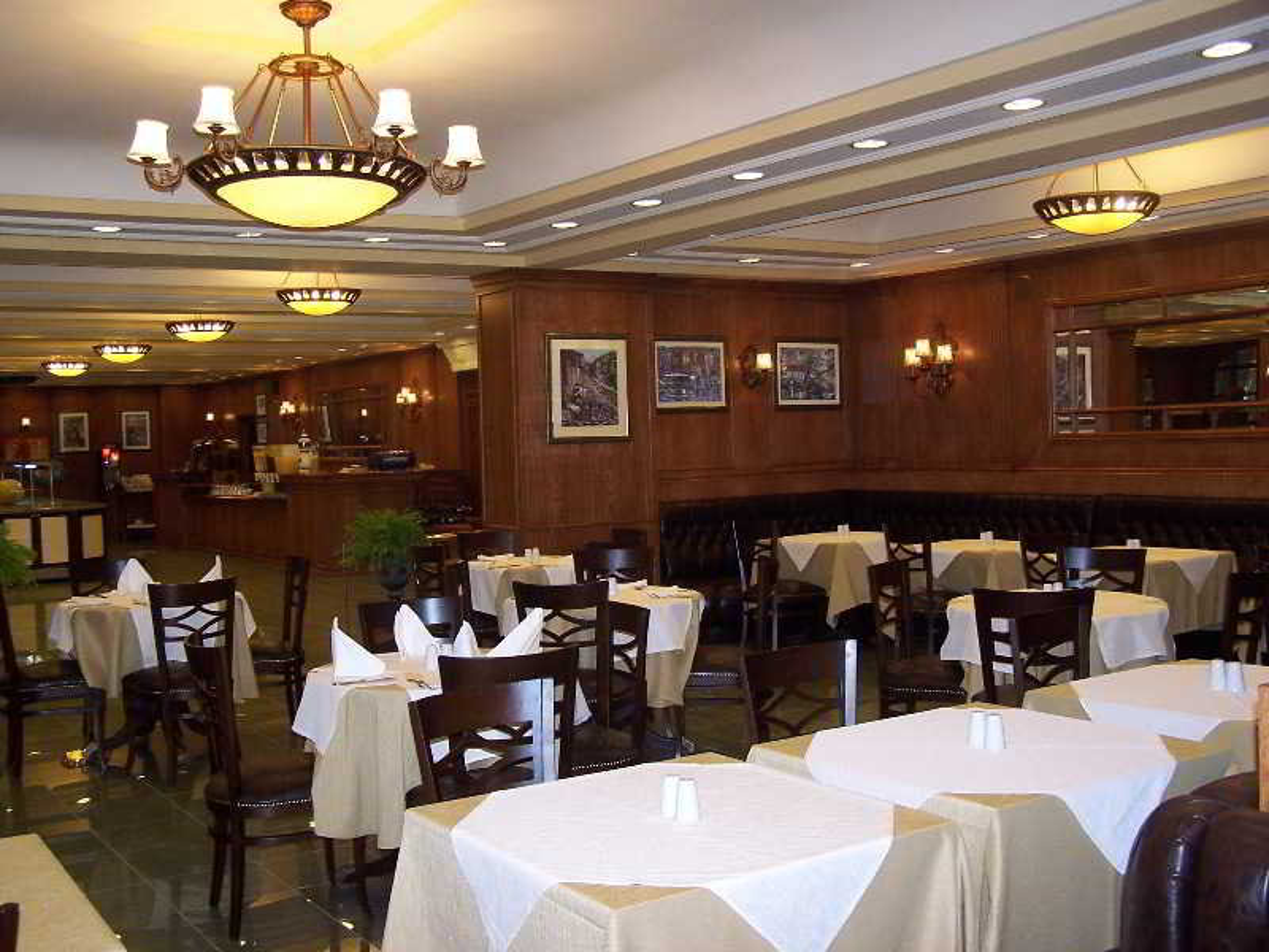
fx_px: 1393
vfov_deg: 37.7
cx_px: 634
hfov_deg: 49.0
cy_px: 476
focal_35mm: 38
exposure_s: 1/60
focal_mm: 6.3
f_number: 2.8
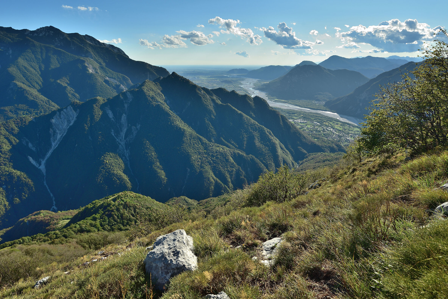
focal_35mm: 20
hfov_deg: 84.0
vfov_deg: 62.0
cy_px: 150
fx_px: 249
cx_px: 224
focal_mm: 20
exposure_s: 1/250
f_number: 8
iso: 100
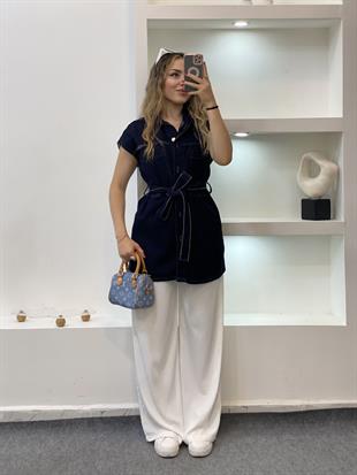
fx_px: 715
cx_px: 178
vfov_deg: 36.8
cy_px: 238
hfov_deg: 28.0
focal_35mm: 52
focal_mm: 6
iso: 80
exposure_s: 1/100
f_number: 2
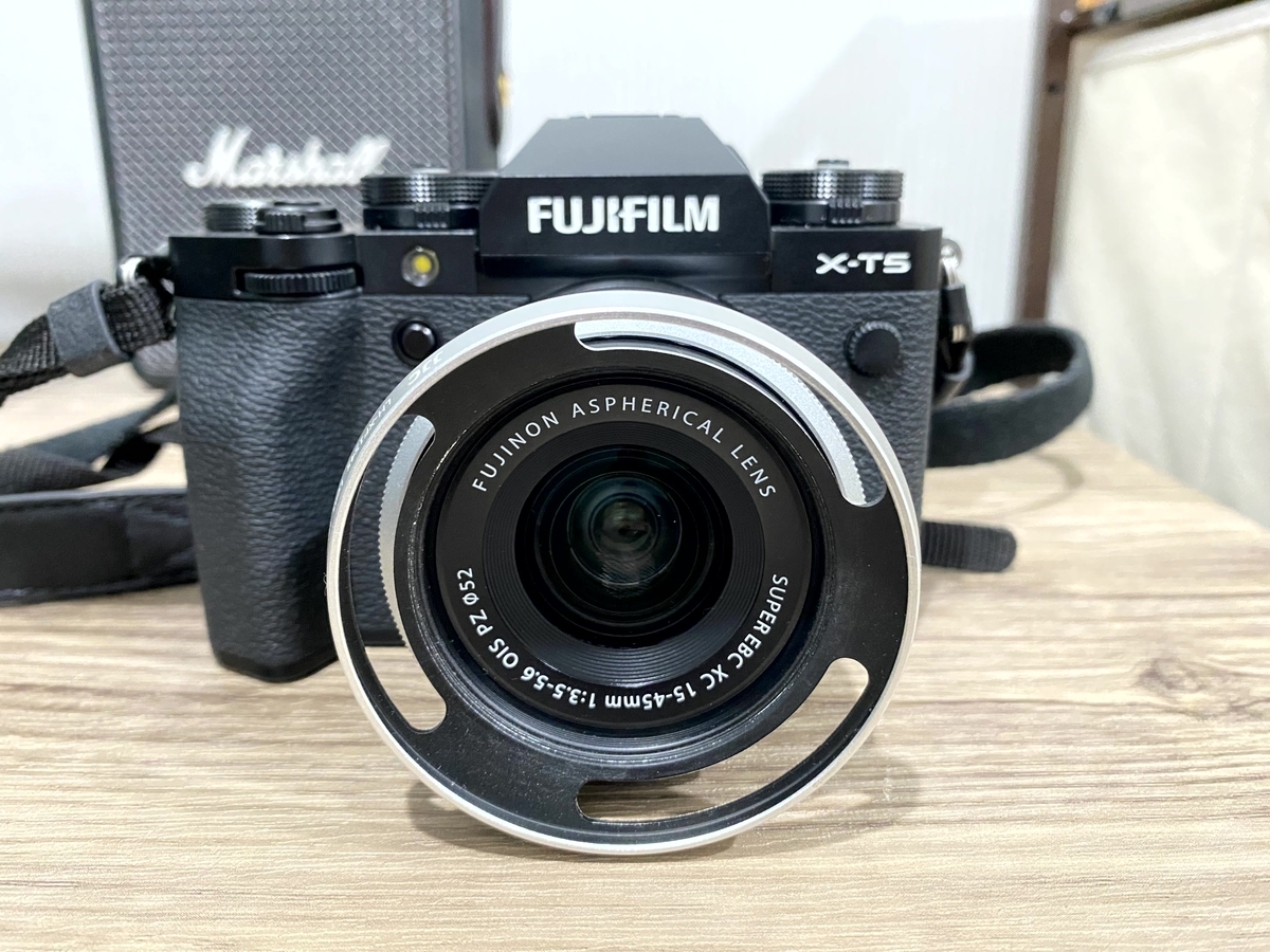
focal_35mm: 26
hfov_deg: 67.3
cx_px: 635
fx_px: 954
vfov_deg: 53.1
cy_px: 476
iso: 800
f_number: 1.8
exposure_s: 1/25
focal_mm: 4.25
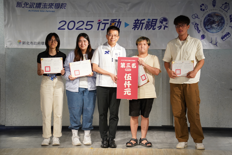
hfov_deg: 21.0
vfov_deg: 14.1
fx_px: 625
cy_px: 78
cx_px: 116
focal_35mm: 97
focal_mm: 97
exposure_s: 1/100
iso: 1250
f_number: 4.5
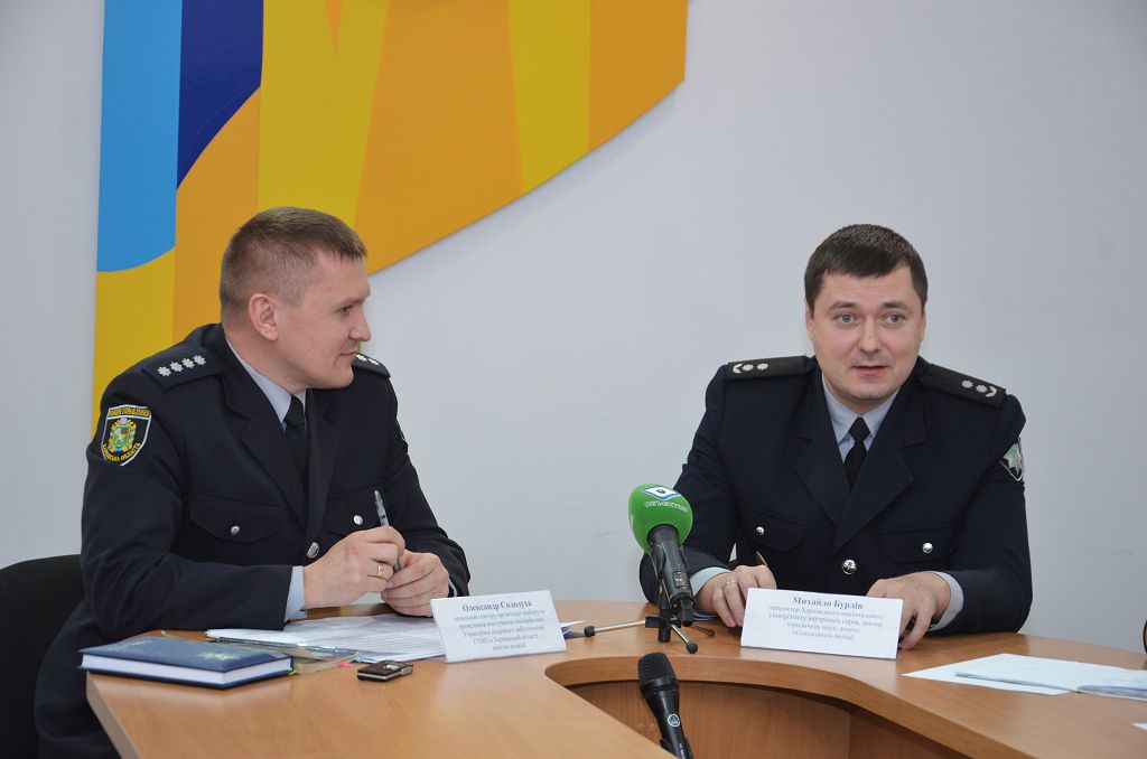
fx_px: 2766
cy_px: 380
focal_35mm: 87
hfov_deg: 23.4
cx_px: 574
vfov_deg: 15.6
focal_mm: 58
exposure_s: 1/250
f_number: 5
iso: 800
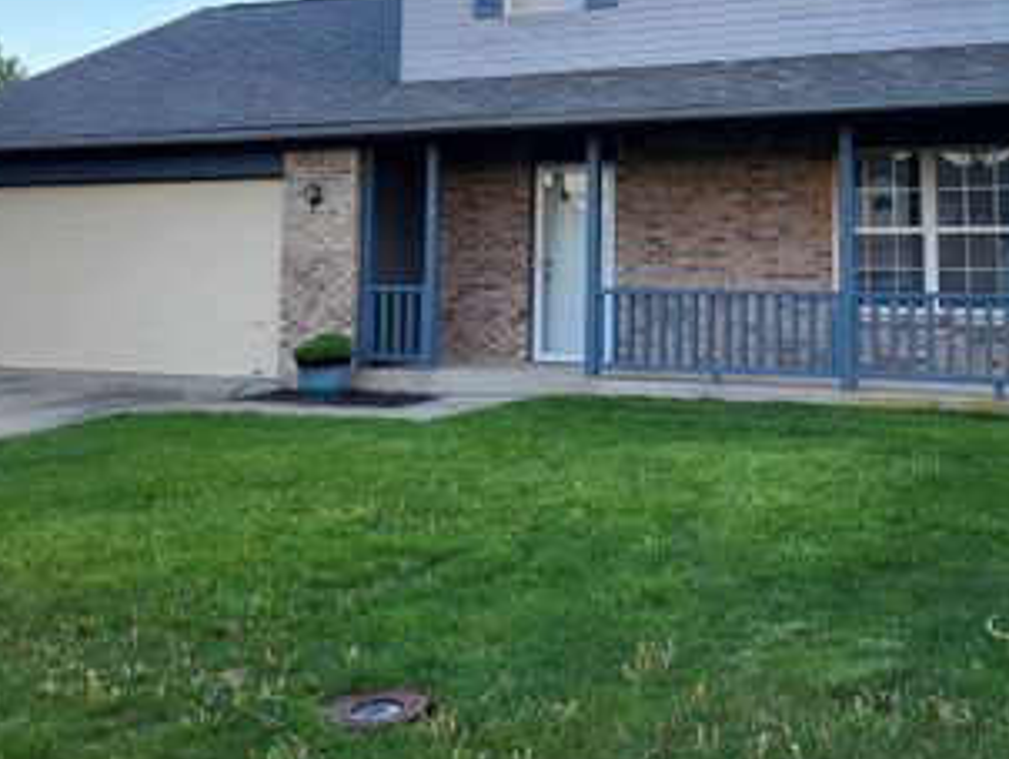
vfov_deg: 32.9
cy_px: 172
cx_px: 652
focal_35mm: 43
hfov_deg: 43.4
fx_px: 1254
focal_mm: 5.4
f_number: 1.8
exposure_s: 1/180
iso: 40
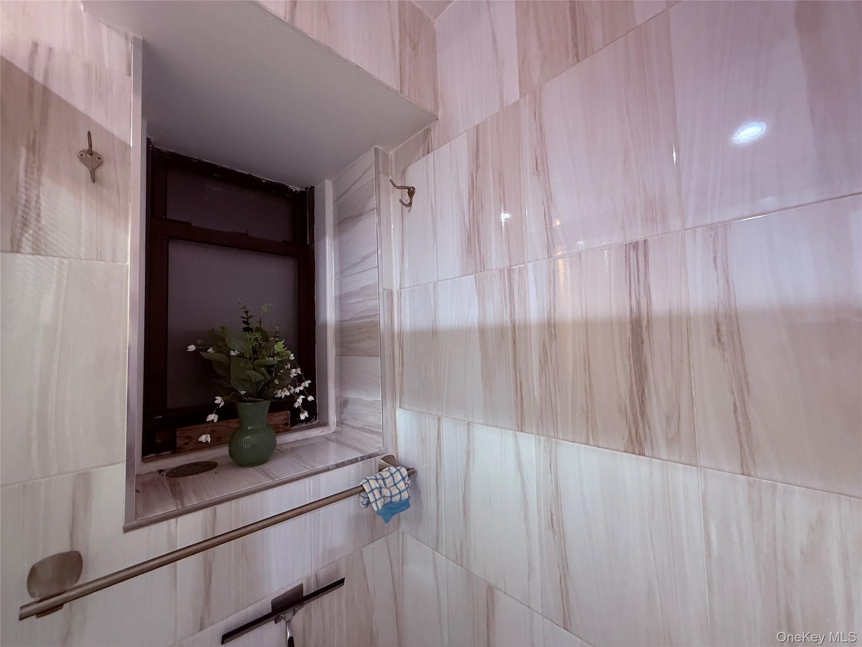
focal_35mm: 14
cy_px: 324
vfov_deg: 85.7
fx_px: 349
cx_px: 431
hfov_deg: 102.1
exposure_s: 1/60
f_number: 2.2
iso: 250
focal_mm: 2.22
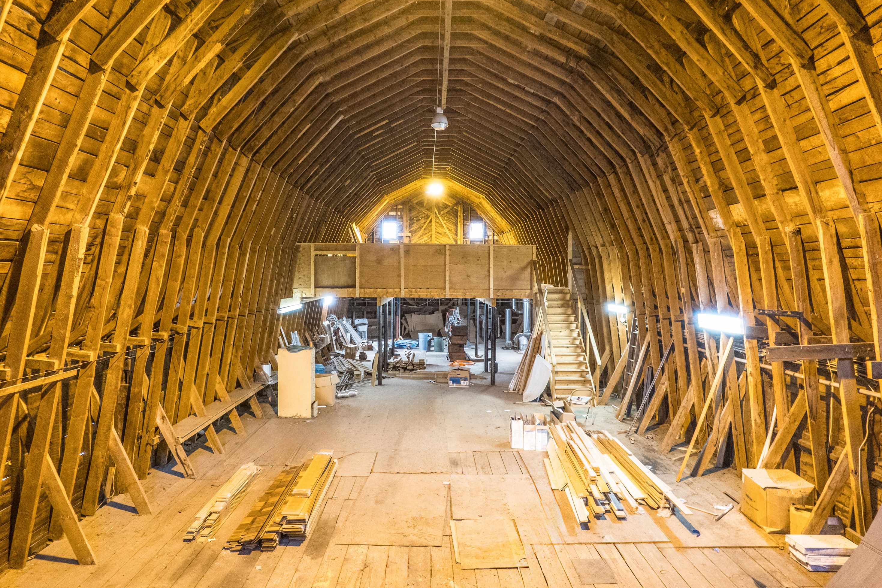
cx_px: 432
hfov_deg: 76.1
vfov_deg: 55.1
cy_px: 294
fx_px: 563
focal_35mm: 23
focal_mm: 8.38
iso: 440
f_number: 2.8
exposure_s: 1/13
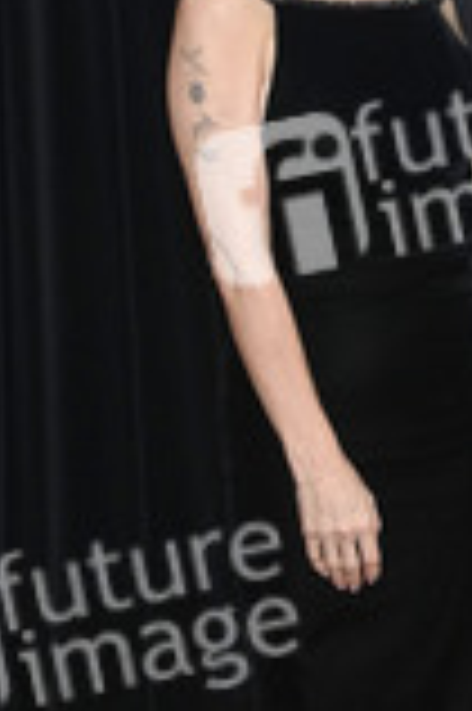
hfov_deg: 7.2
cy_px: 405
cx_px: 557
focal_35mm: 190
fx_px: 3745
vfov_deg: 10.8
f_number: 5.6
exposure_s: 1/250
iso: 1250
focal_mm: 75
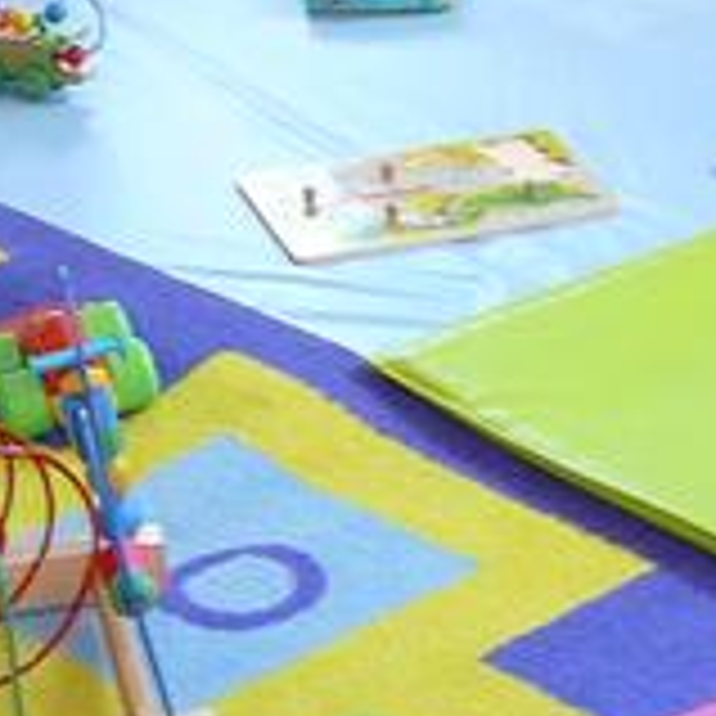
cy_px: 392
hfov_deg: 11.1
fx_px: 3651
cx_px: 766
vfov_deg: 11.2
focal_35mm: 156
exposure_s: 1/13
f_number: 2.8
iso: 100
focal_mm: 5.2
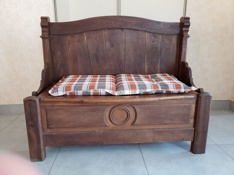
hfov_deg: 67.3
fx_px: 176
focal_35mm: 26
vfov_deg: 53.1
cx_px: 117
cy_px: 88
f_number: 1.5
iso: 250
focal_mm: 4.3
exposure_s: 1/16
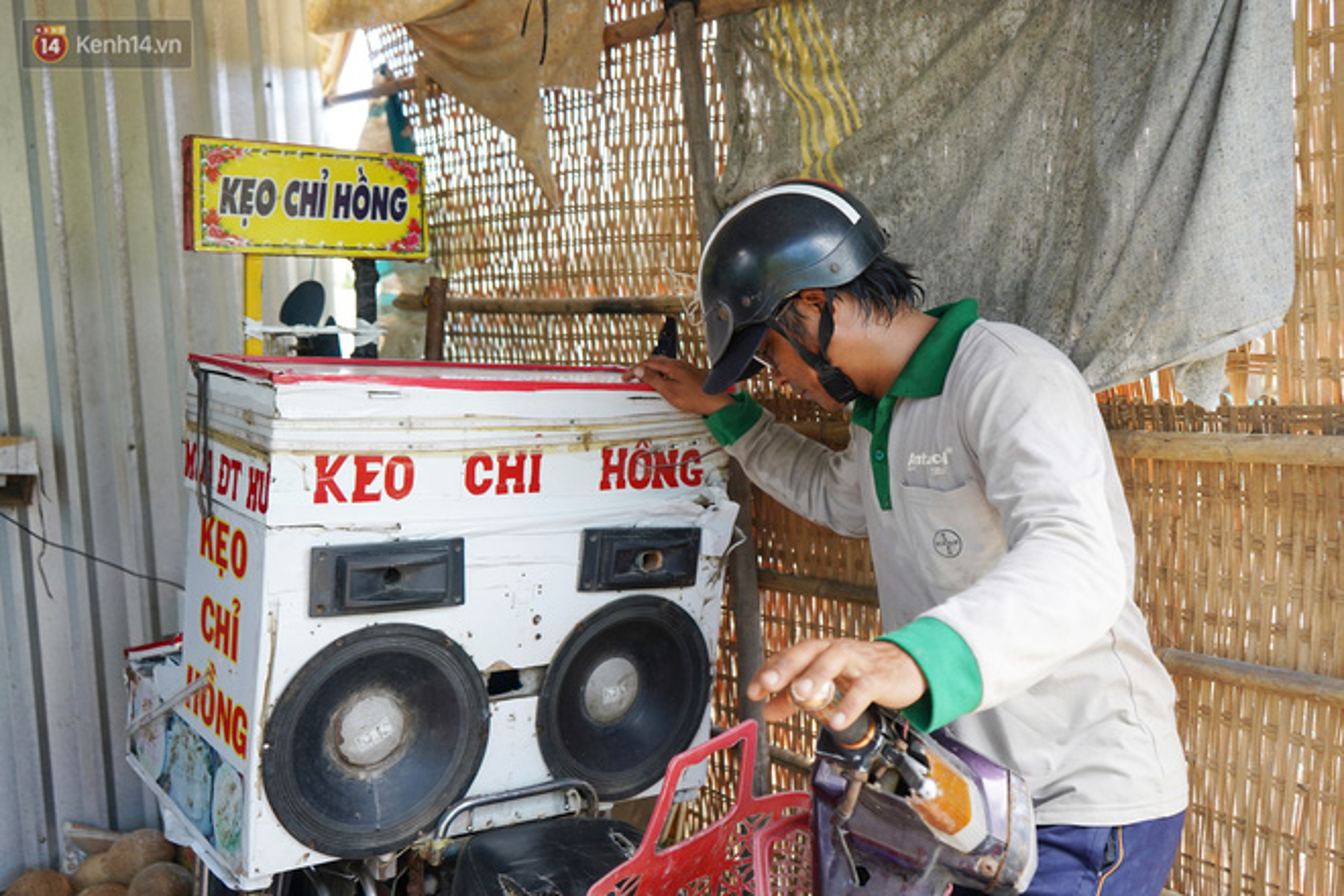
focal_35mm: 34
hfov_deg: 55.8
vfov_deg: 38.9
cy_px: 448
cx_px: 672
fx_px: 1269
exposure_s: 1/160
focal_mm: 34
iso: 400
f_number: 4
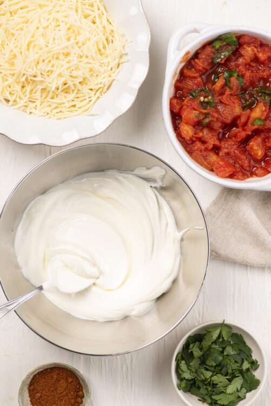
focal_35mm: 105
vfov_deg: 19.4
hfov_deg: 13.1
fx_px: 1184
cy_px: 203
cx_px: 136
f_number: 8
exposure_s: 1/200
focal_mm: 105
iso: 100
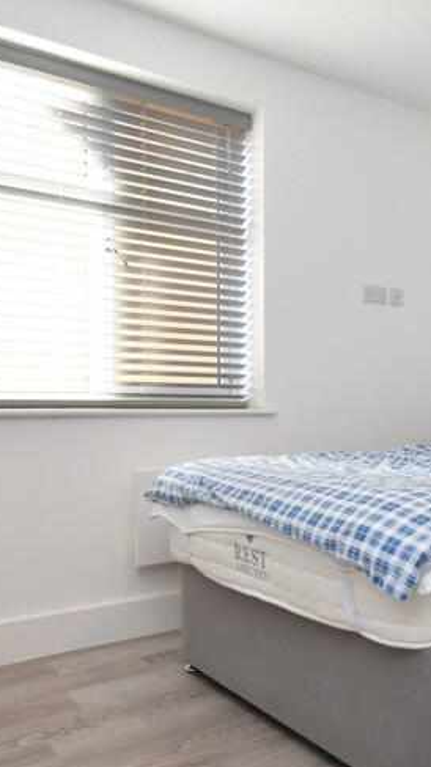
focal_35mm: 33
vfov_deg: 59.5
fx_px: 671
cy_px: 384
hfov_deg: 34.6
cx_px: 341
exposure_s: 1/250
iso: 640
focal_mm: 10
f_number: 3.5
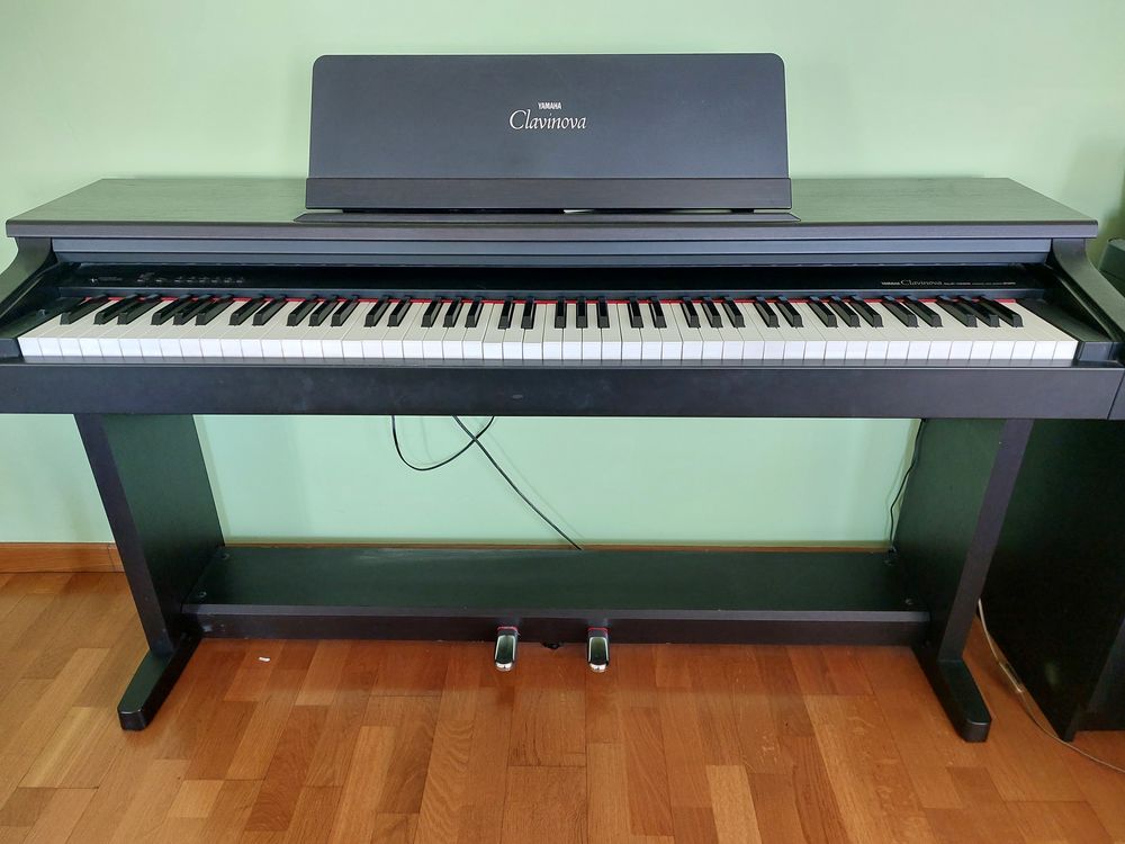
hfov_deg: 69.4
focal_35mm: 25
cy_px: 422
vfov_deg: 54.9
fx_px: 812
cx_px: 562
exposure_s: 1/50
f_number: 1.8
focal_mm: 5.23
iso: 160
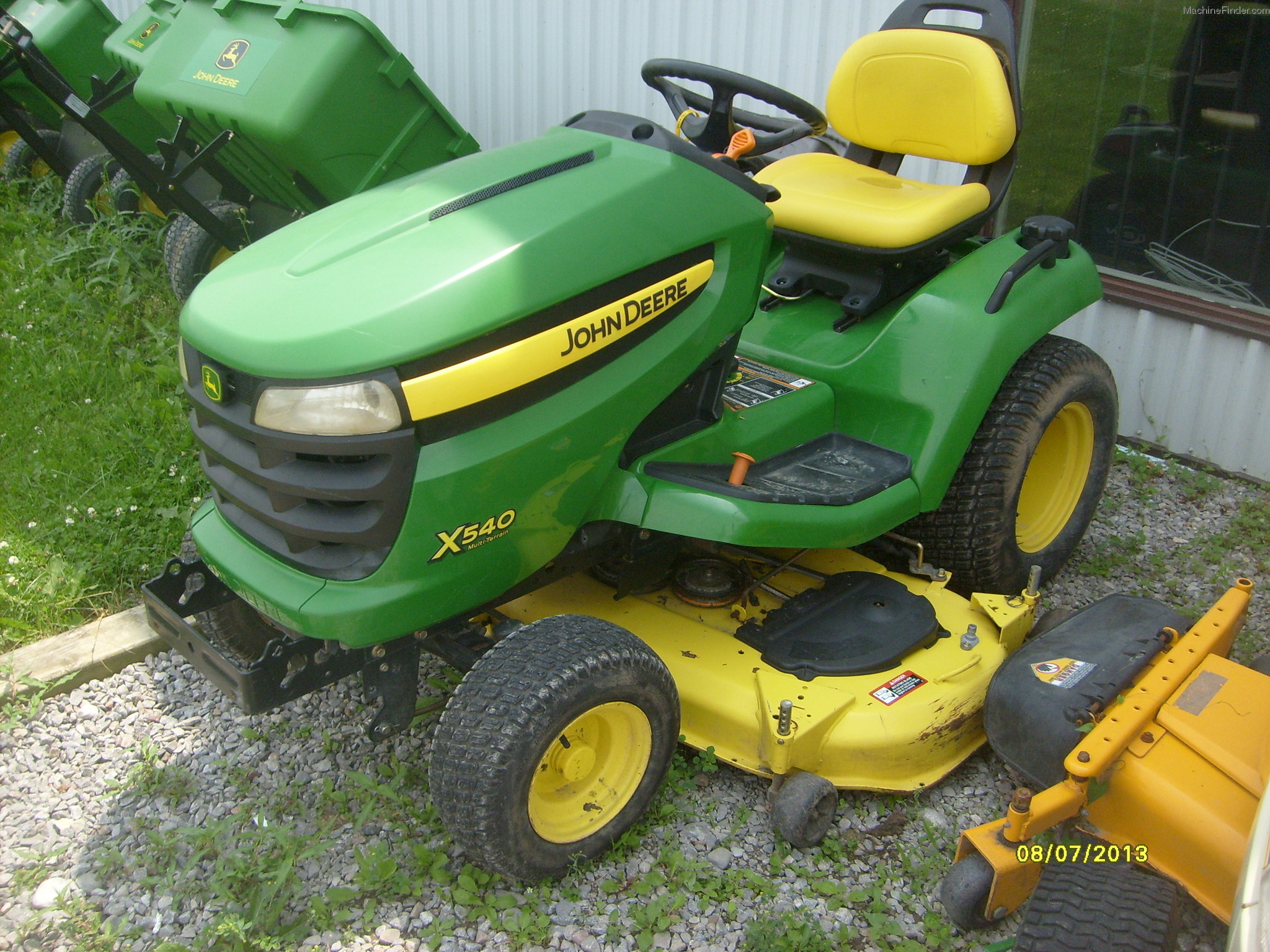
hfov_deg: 52.6
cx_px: 635
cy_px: 476
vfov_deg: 40.7
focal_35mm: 35
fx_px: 1284
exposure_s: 1/125
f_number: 7.1
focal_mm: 5.8
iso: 80
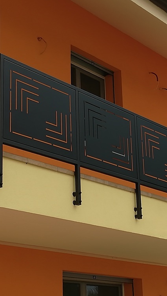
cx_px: 120
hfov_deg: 14.9
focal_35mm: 81
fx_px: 638
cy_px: 150
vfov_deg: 26.2
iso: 50
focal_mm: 3.83
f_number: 2.2
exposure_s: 1/629
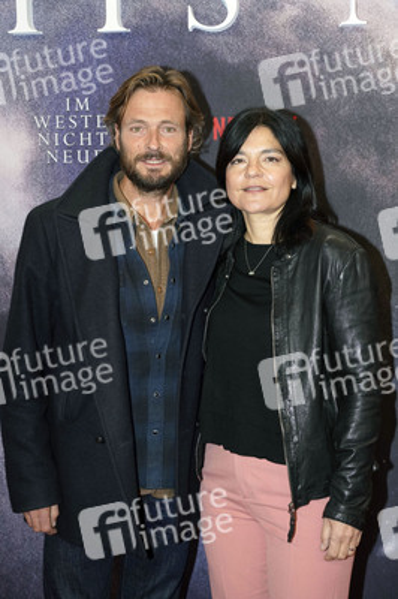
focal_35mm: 57
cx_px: 199
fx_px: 947
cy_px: 300
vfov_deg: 35.1
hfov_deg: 23.7
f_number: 5.6
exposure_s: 1/160
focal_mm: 57
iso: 640
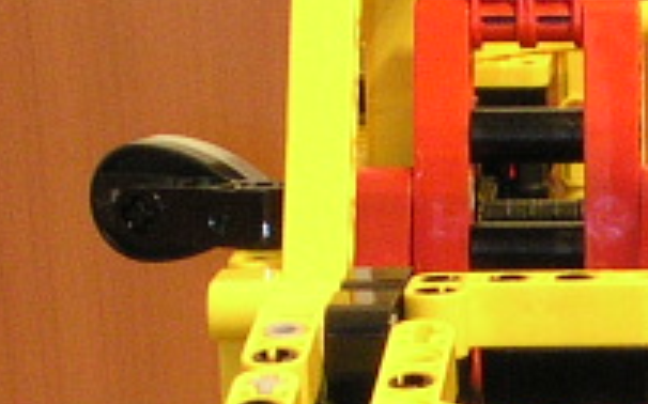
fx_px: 4077
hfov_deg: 9.0
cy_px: 753
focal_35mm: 231
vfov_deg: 5.6
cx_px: 824
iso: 200
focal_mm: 6.6
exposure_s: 1/1.4
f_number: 4.8
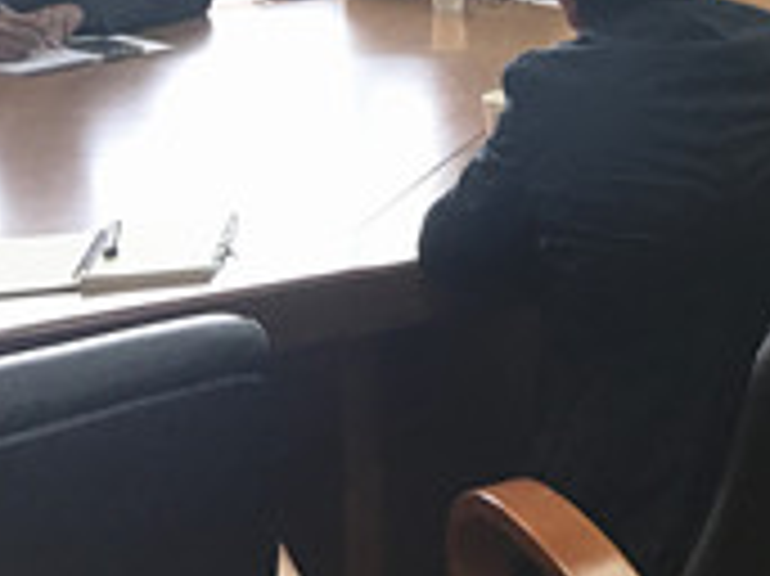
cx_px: 982
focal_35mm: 82
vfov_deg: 17.1
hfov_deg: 21.7
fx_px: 1823
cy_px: -124
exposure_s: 1/33
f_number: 1.8
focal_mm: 3.99
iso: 25
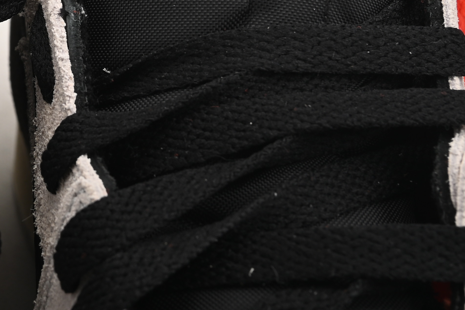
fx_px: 1589
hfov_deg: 16.3
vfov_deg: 10.9
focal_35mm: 123
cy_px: -110
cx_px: -19
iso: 100
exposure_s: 1/200
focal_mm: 39
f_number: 11
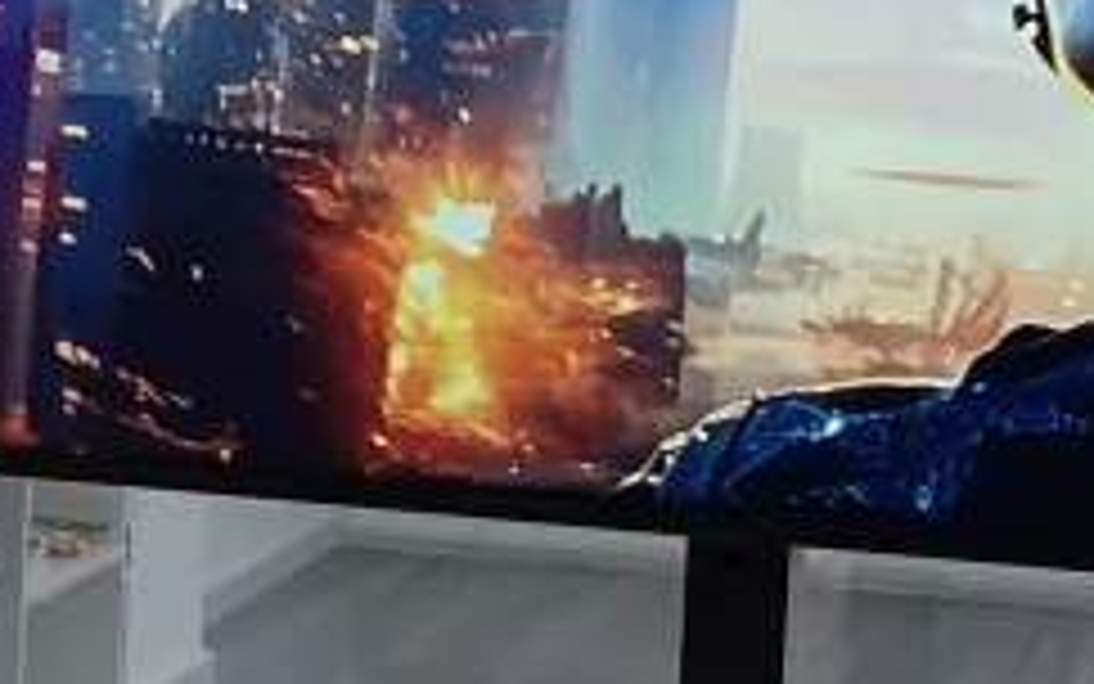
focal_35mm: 163
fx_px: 4861
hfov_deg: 12.4
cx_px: -338
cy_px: 414
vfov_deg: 8.1
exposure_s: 1/123
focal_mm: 4.2
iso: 32
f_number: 1.6
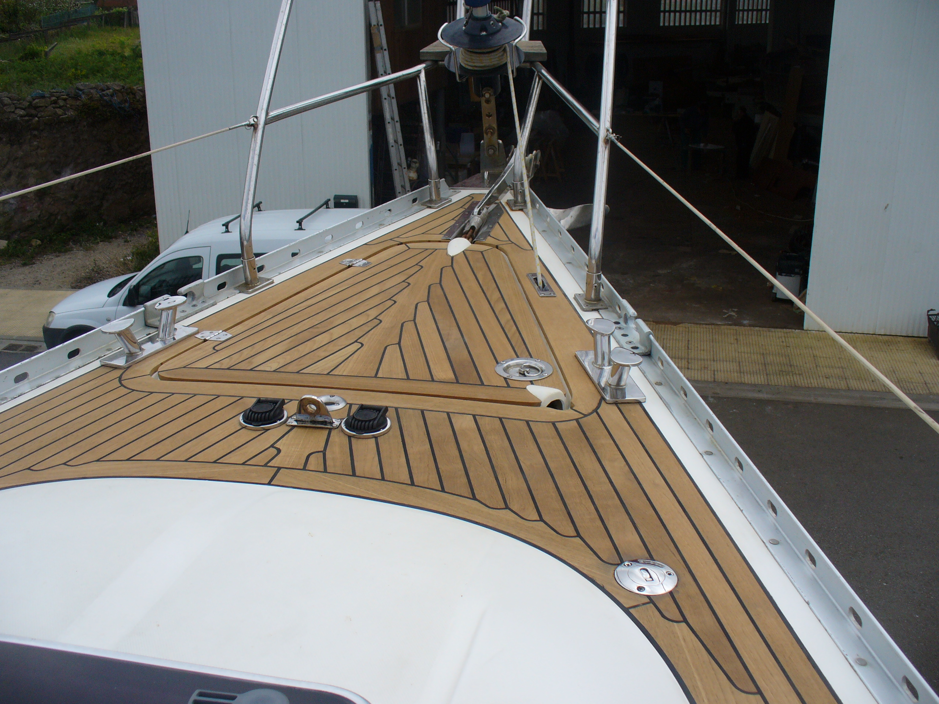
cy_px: 352
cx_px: 470
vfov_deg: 38.7
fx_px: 1004
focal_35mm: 37
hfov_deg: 50.1
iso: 80
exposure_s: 1/500
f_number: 5.6
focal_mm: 6.1
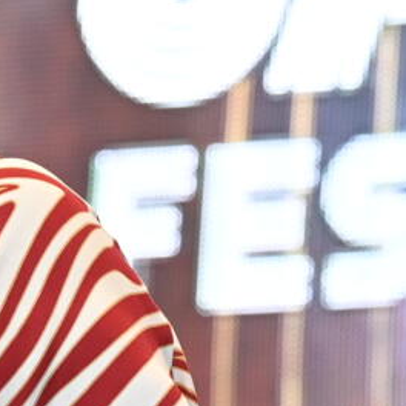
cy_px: 145
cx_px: 617
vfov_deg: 2.6
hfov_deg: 2.6
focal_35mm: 671
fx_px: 8904
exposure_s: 1/400
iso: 500
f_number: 4.5
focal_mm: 116
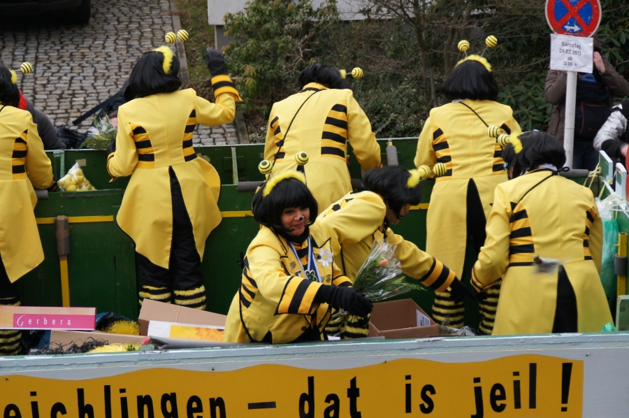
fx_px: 2094
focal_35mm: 120
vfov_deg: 11.4
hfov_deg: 17.1
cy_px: 209
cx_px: 314
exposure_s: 1/125
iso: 800
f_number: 5.6
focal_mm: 80
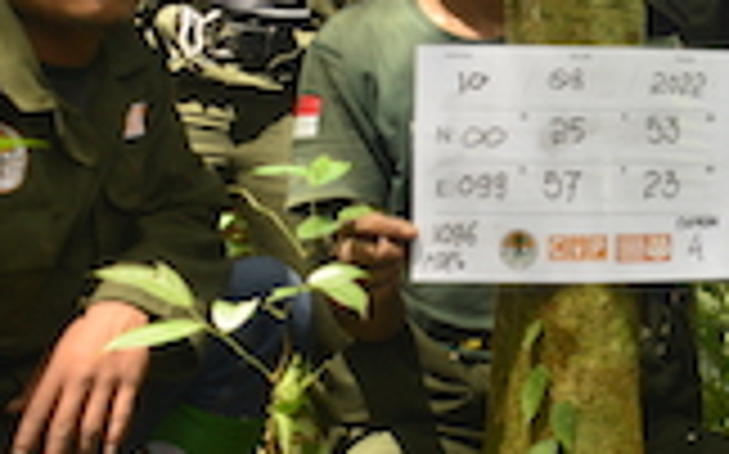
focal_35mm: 66
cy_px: -27
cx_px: 745
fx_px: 1310
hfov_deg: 28.9
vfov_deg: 19.0
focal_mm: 20
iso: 500
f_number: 2.8
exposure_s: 1/125
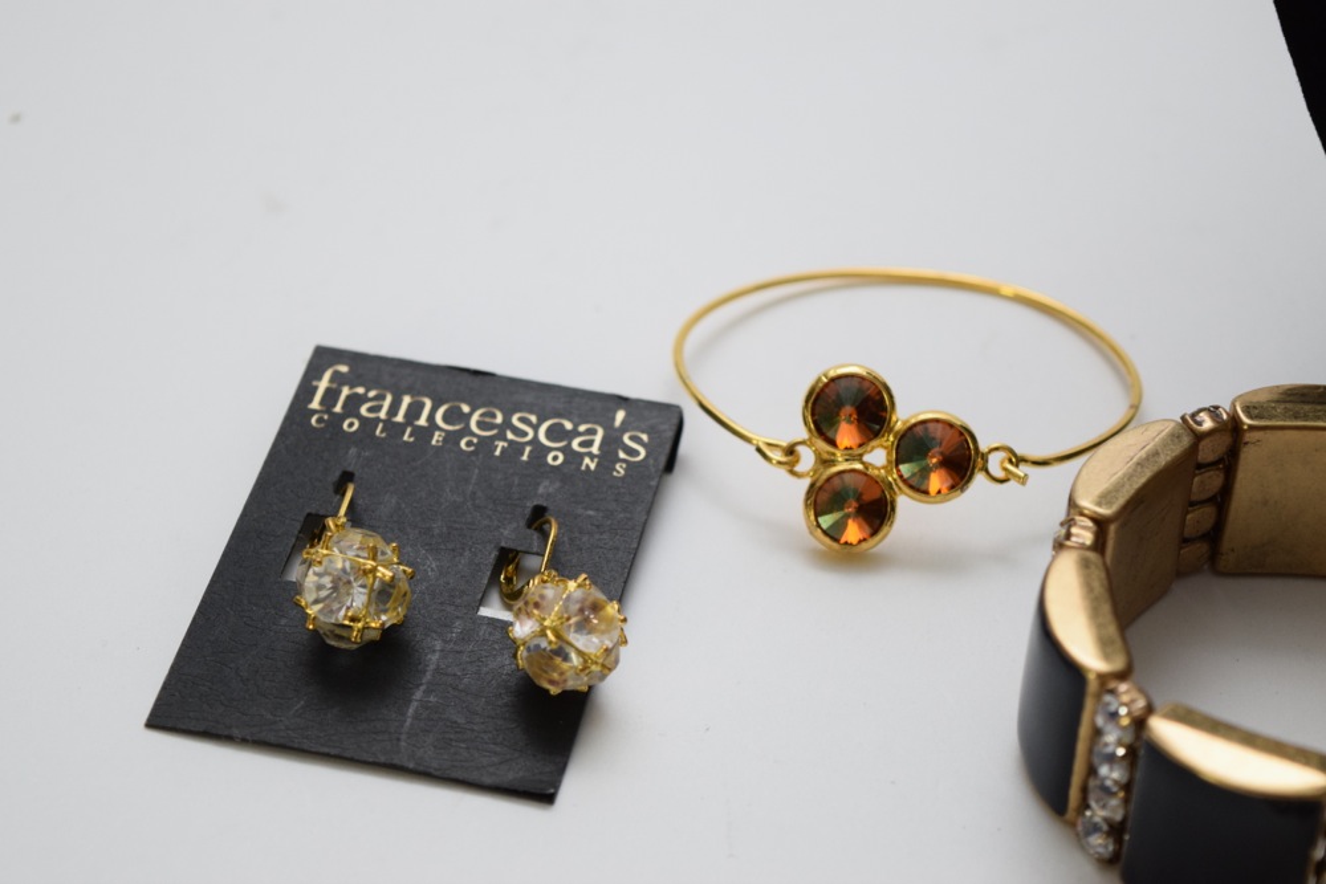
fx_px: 3039
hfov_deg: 24.6
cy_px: 442
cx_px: 663
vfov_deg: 16.6
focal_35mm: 82
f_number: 5.6
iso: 1250
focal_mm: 55
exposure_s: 1/60
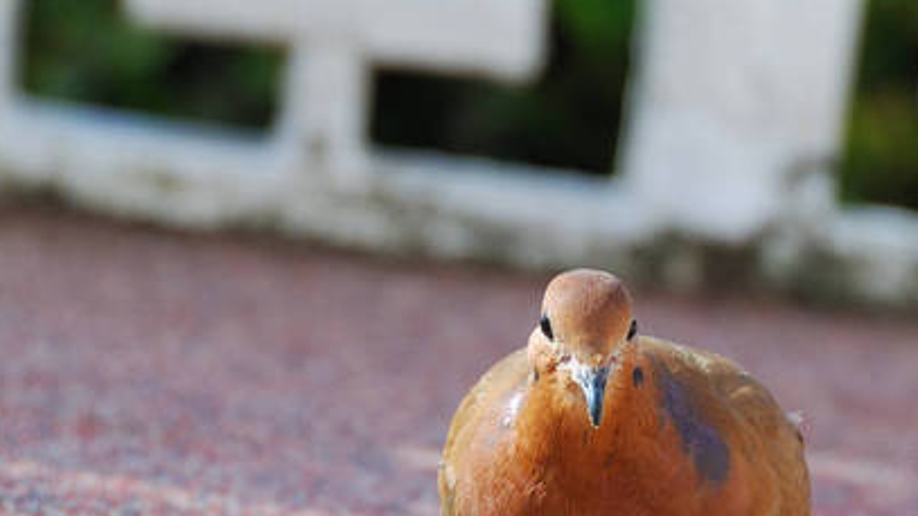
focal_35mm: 541
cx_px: 650
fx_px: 13170
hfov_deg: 4.0
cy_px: 430
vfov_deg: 2.2
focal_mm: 200
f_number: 7.1
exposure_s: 1/60
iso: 100
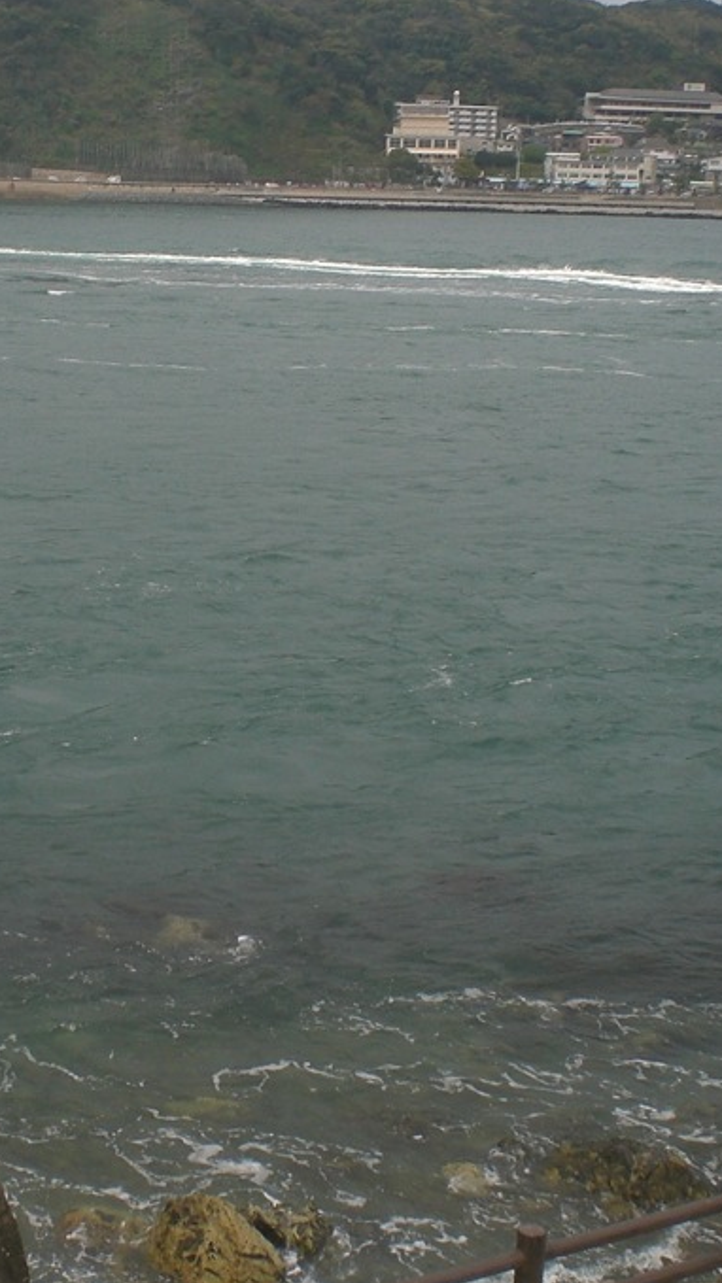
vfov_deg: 34.3
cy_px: 571
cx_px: 34
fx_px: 2076
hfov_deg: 19.3
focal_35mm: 61
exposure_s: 1/400
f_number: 4.4
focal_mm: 6.3
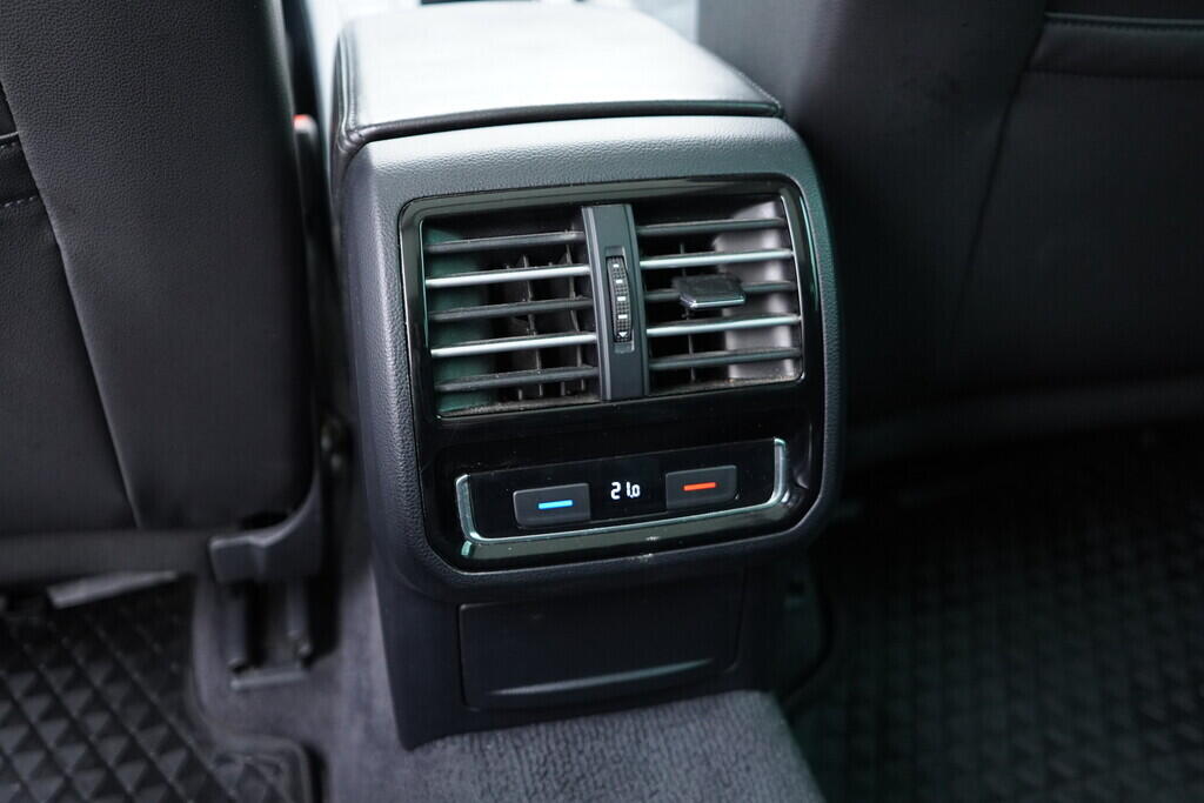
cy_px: 402
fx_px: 1204
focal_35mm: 36
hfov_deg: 53.1
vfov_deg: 36.9
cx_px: 602
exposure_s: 1/40
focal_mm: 24
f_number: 2.8
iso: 1250
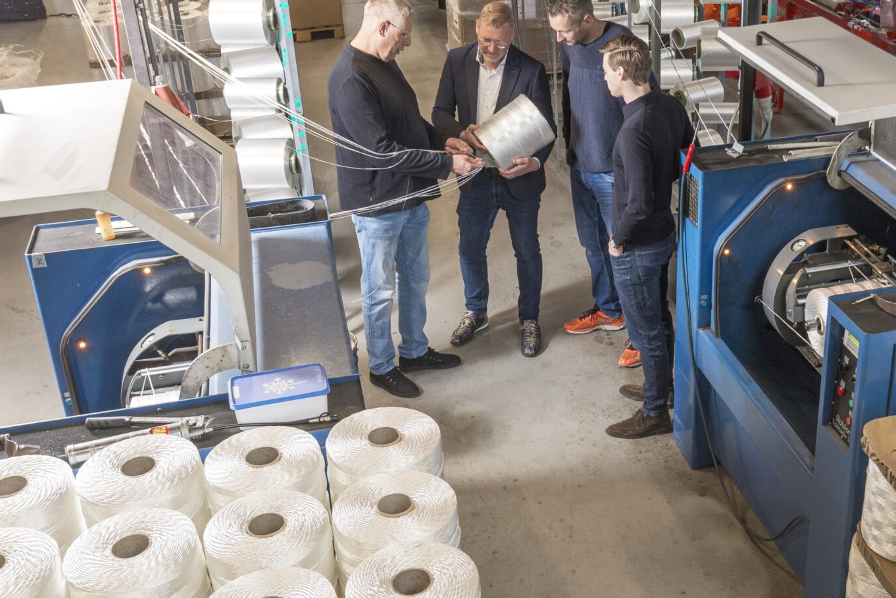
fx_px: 1170
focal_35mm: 47
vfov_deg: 28.7
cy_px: 307
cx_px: 608
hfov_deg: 41.3
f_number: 8
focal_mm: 32
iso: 500
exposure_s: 1/30
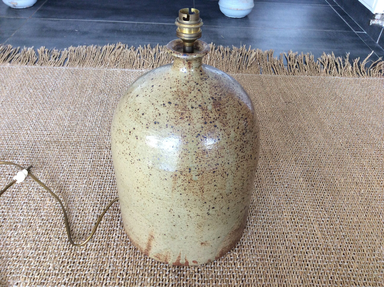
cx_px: 192
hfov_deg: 56.9
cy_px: 144
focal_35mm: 32
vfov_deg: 44.1
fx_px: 354
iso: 64
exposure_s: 1/25
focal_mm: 3.3
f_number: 2.4
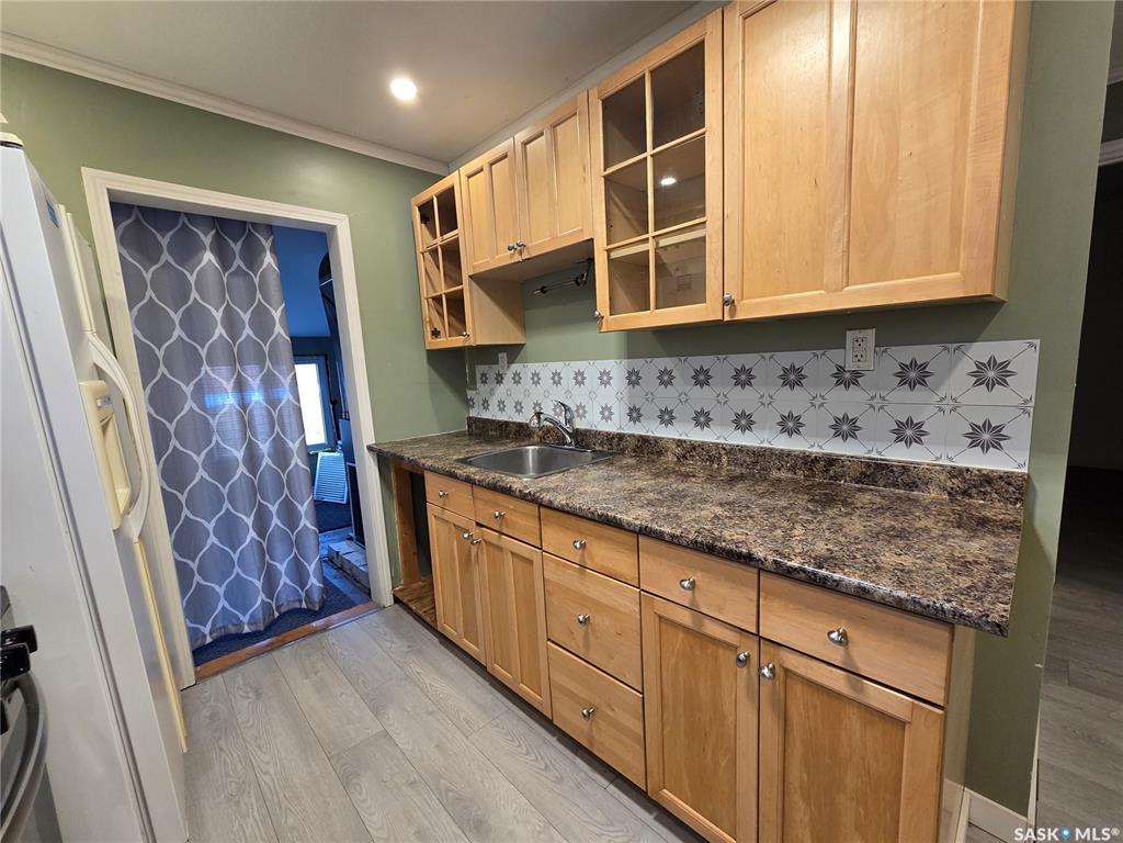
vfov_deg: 89.9
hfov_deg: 106.2
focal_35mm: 13
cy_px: 422
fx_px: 422
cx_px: 562
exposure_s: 1/60
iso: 160
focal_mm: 2.2
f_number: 2.2
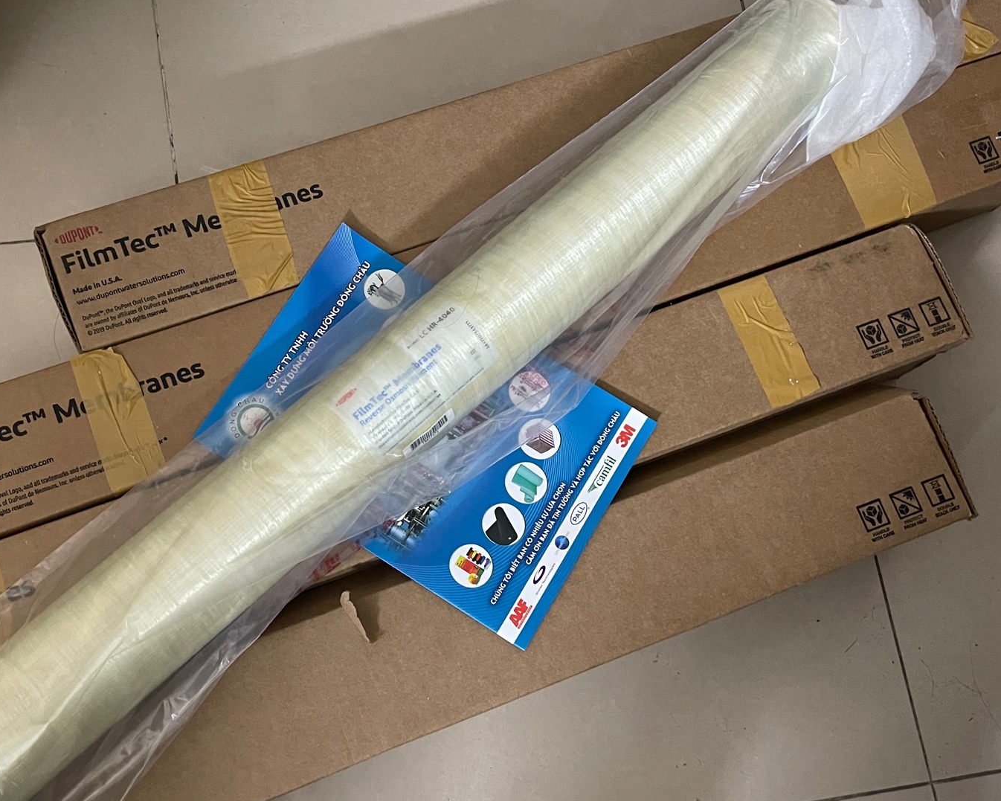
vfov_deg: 39.1
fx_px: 1126
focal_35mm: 38
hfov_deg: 47.6
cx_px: 383
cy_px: 453
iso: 500
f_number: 1.6
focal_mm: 5.1
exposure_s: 1/33
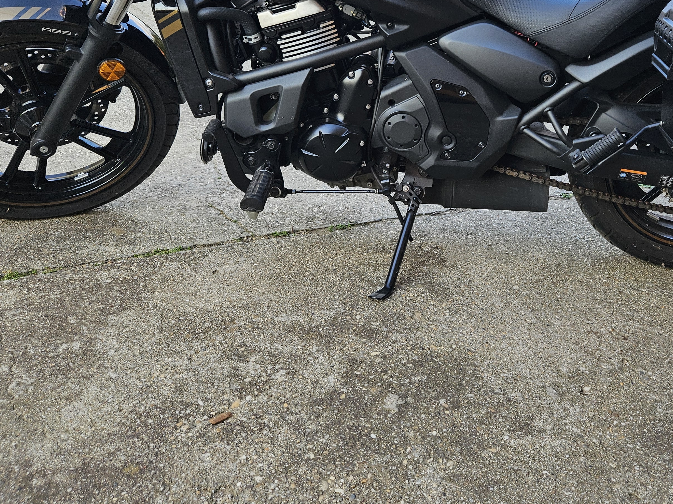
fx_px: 739
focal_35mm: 38
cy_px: 111
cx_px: 432
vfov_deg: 36.6
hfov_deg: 48.4
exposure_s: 1/180
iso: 100
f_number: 1.8
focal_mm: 5.4
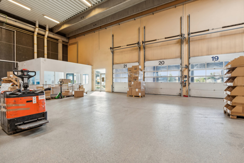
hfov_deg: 95.0
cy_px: 82
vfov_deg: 72.1
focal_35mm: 16
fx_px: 112
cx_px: 122
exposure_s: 1/10
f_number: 8
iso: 200
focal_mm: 16.5
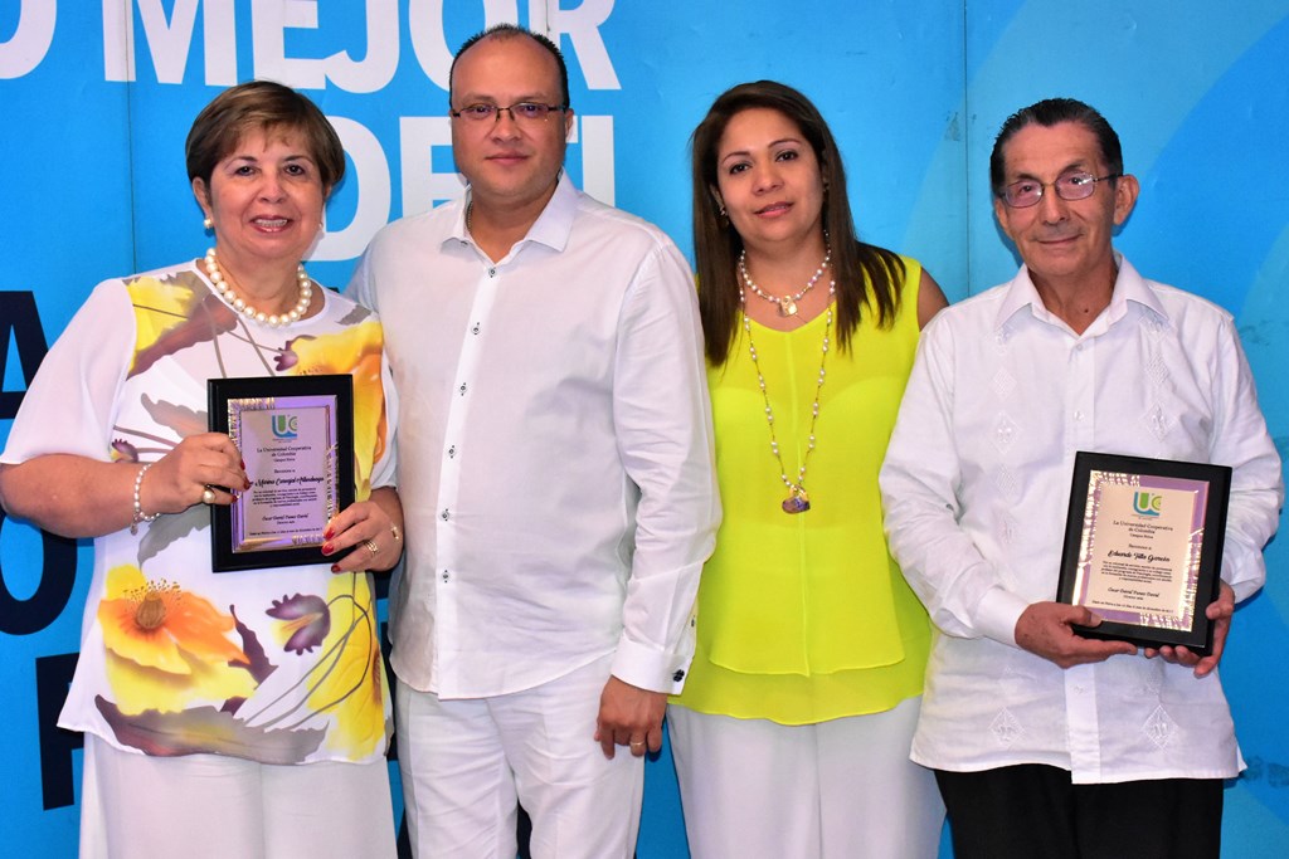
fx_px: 1611
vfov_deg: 29.9
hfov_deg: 43.6
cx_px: 644
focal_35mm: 45
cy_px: 430
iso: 5000
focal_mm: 30
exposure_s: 1/200
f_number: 8
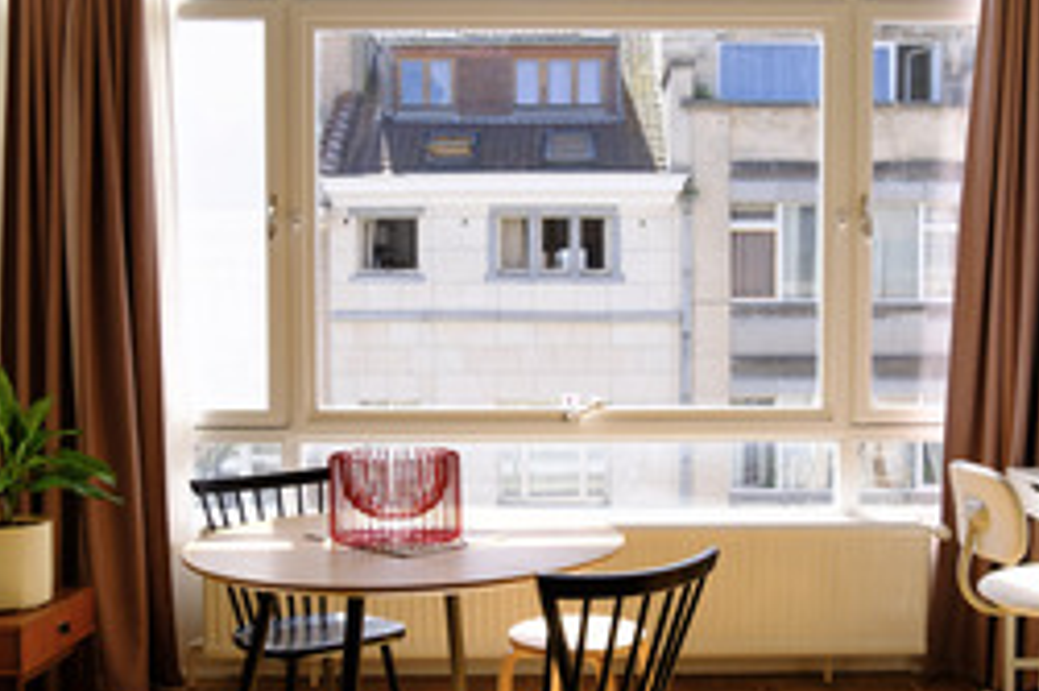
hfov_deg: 46.4
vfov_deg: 31.8
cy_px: 391
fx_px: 1211
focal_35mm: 42
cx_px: 567
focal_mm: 15
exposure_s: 1/550
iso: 320
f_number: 5.6
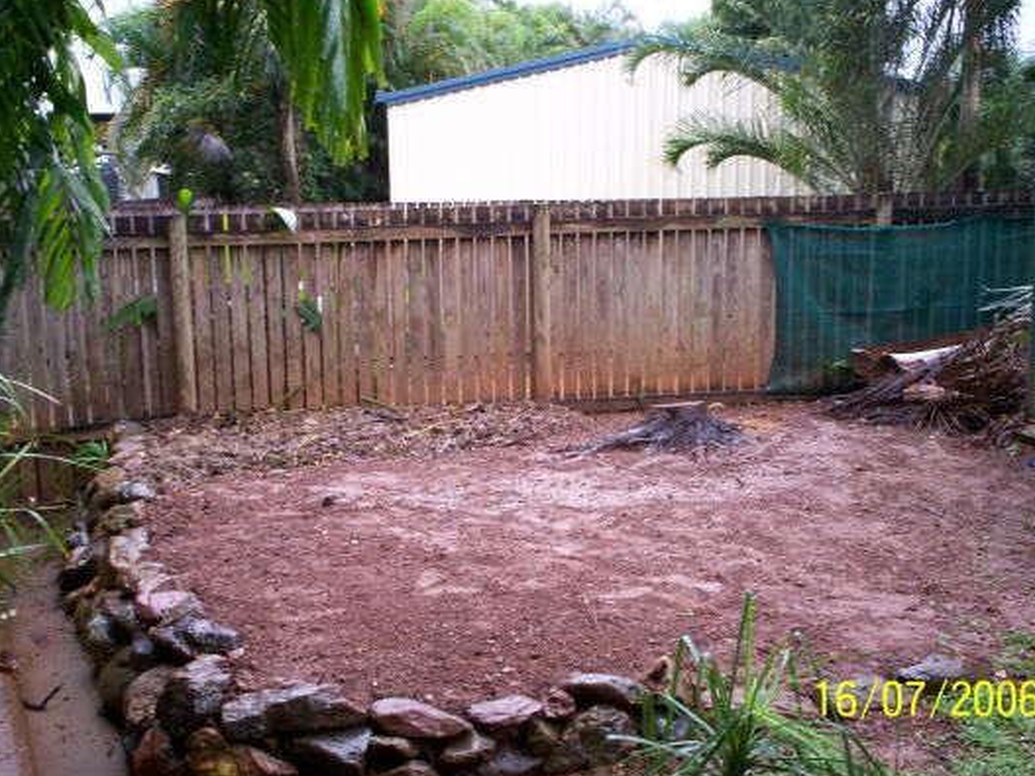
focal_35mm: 41
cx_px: 511
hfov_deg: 45.8
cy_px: 373
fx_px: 1226
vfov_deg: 35.1
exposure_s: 1/81.7
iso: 140
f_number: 4.5
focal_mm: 6
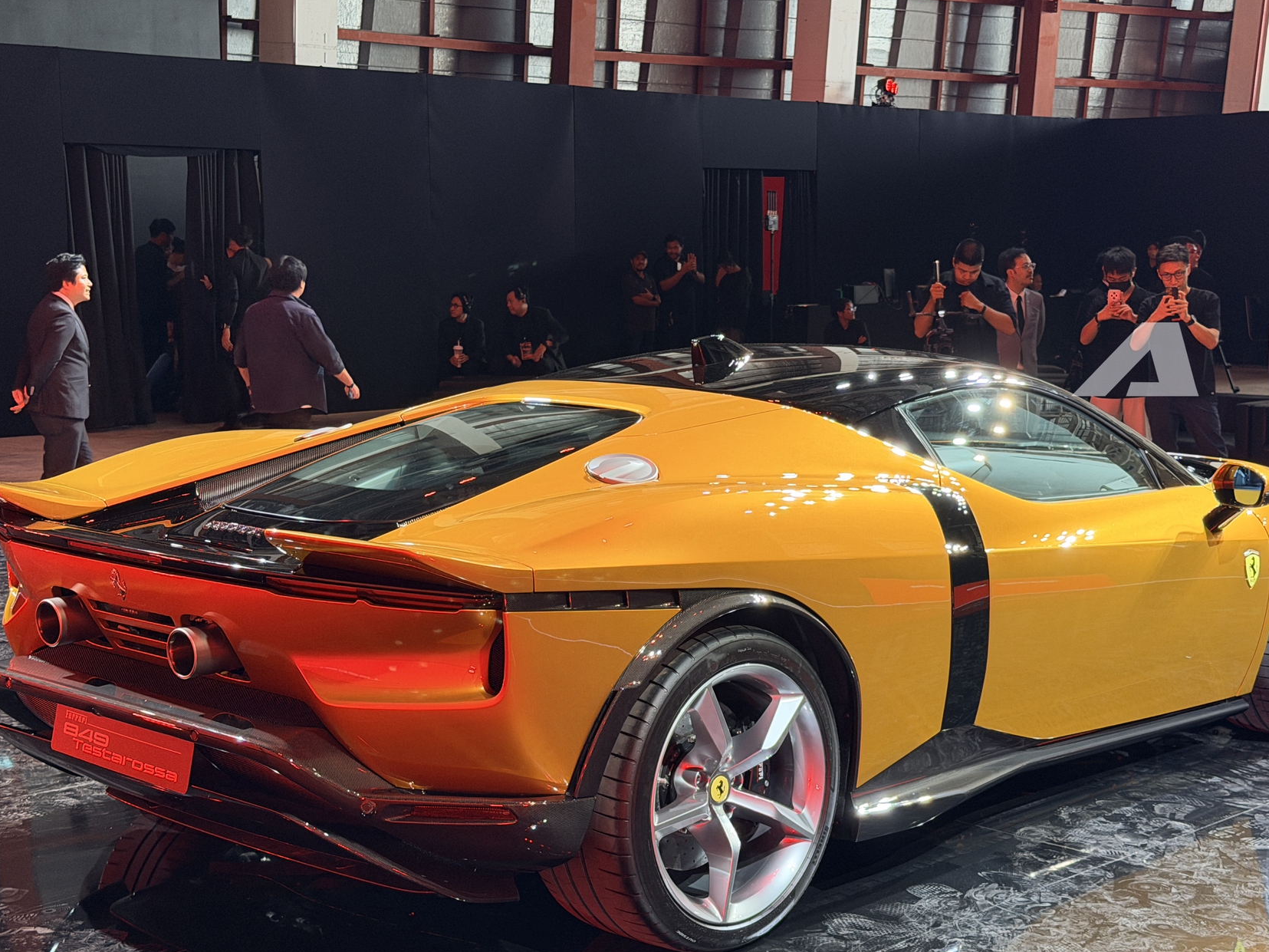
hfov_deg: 33.2
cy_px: 536
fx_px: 2126
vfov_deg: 25.2
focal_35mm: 58
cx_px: 691
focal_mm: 6.76
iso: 160
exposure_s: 1/66
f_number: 1.78
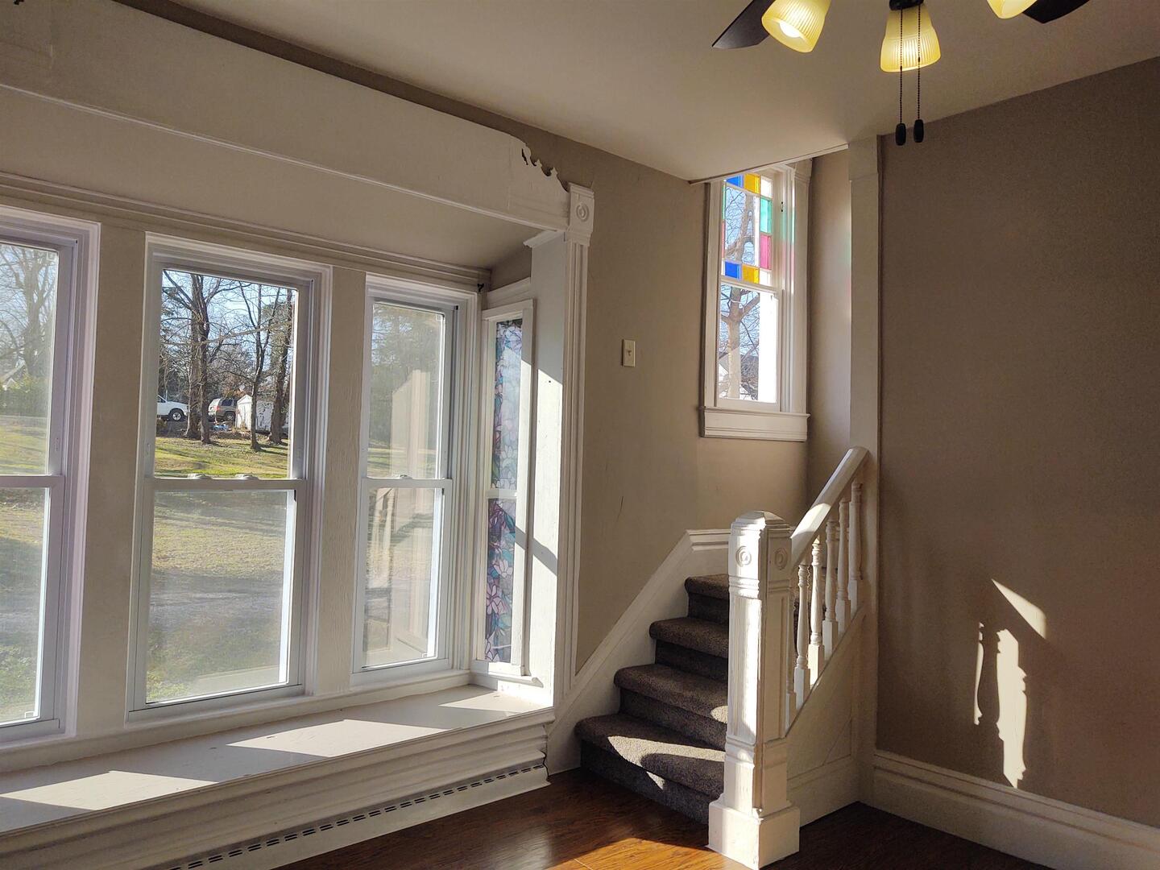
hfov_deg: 65.3
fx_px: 905
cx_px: 580
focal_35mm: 27
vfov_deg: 51.4
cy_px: 435
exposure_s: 1/1327
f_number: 1.7
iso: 100
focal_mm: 4.75
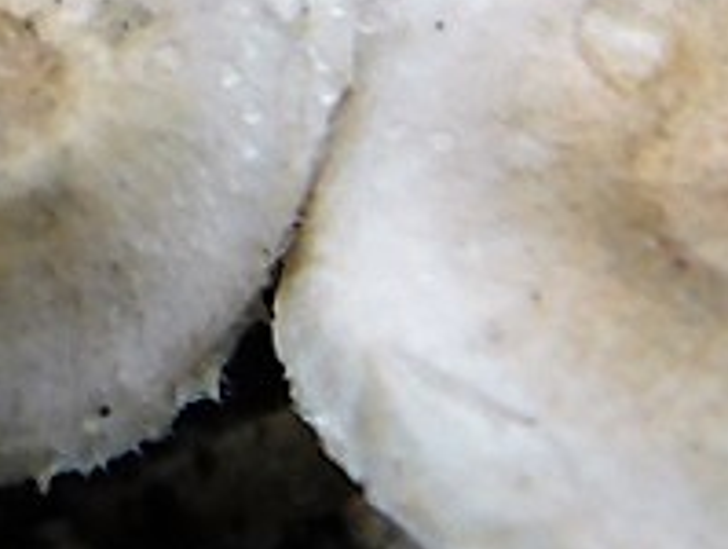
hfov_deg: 2.9
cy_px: -534
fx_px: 14369
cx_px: -589
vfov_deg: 2.2
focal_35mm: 682
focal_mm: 30.1
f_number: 5.3
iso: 125
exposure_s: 1/60
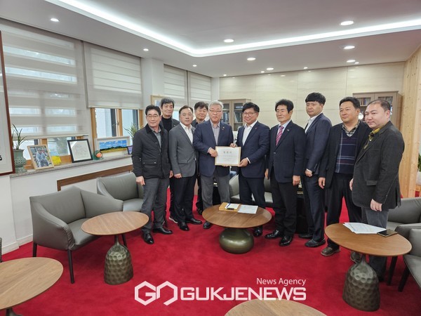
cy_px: 158
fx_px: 280
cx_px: 210
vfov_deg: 58.9
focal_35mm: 23
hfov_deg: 73.9
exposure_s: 1/120
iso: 320
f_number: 1.8
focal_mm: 5.4
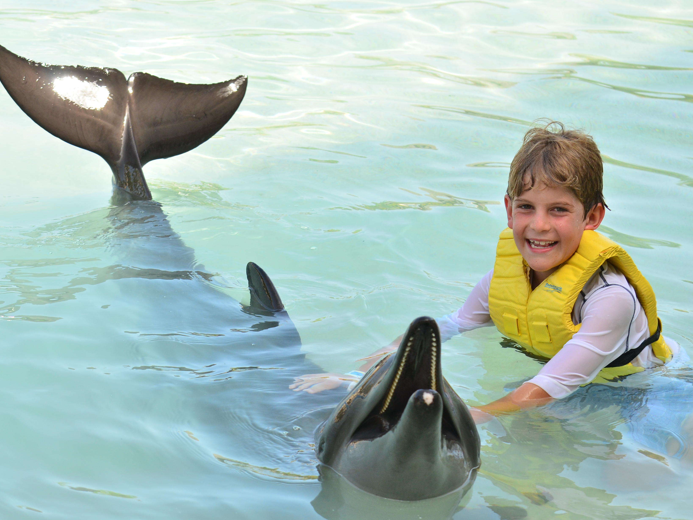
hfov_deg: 17.7
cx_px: 314
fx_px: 2222
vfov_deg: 13.3
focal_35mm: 111
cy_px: 260
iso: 400
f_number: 6.3
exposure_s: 1/640
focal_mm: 68
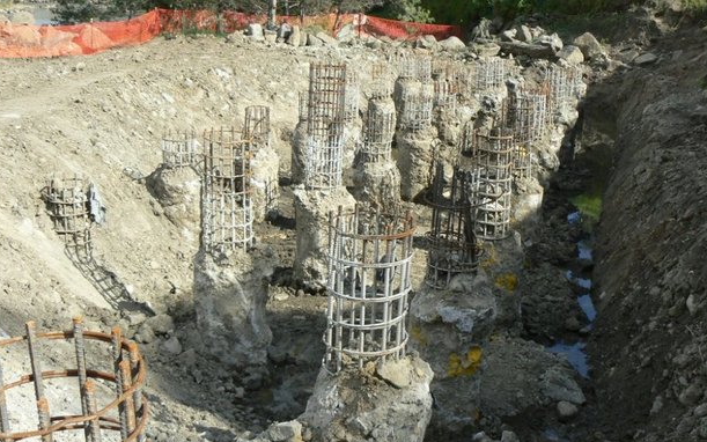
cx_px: 364
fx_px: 771
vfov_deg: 32.0
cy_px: 204
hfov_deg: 49.3
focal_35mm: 40
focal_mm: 6
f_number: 2.8
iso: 100
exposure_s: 1/1000
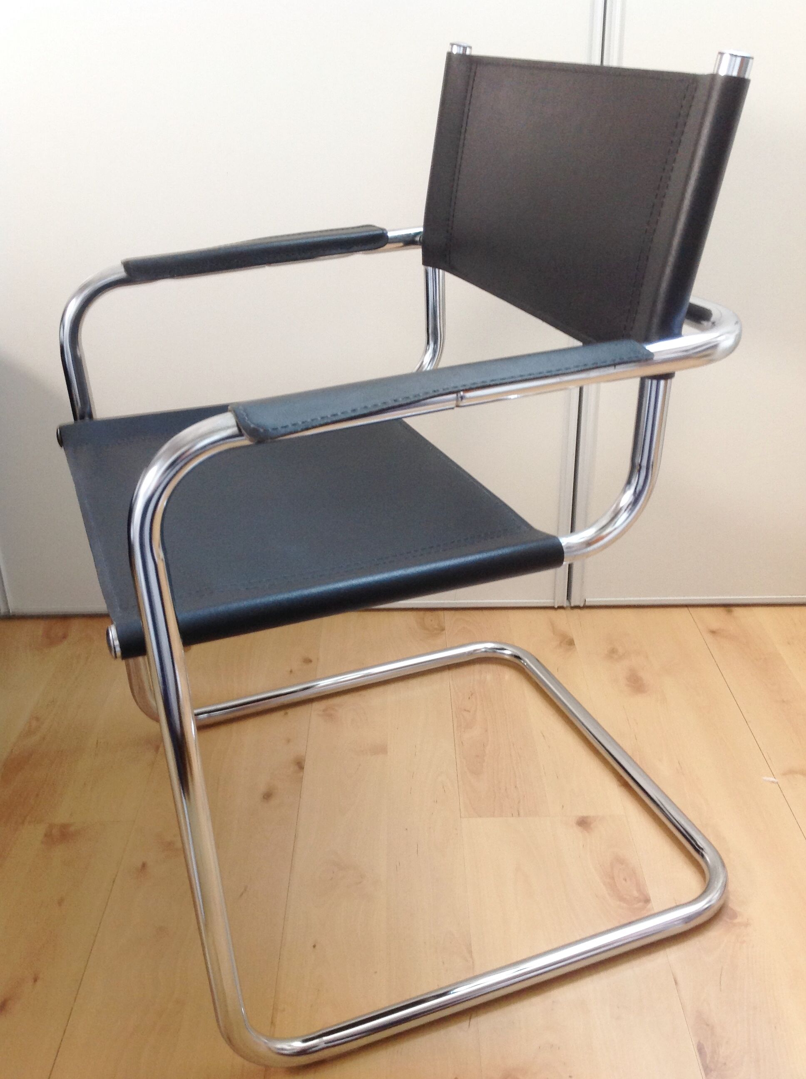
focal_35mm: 35
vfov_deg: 52.7
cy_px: 540
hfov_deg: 40.6
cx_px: 403
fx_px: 1089
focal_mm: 4.28
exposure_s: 1/15
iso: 100
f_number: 2.4
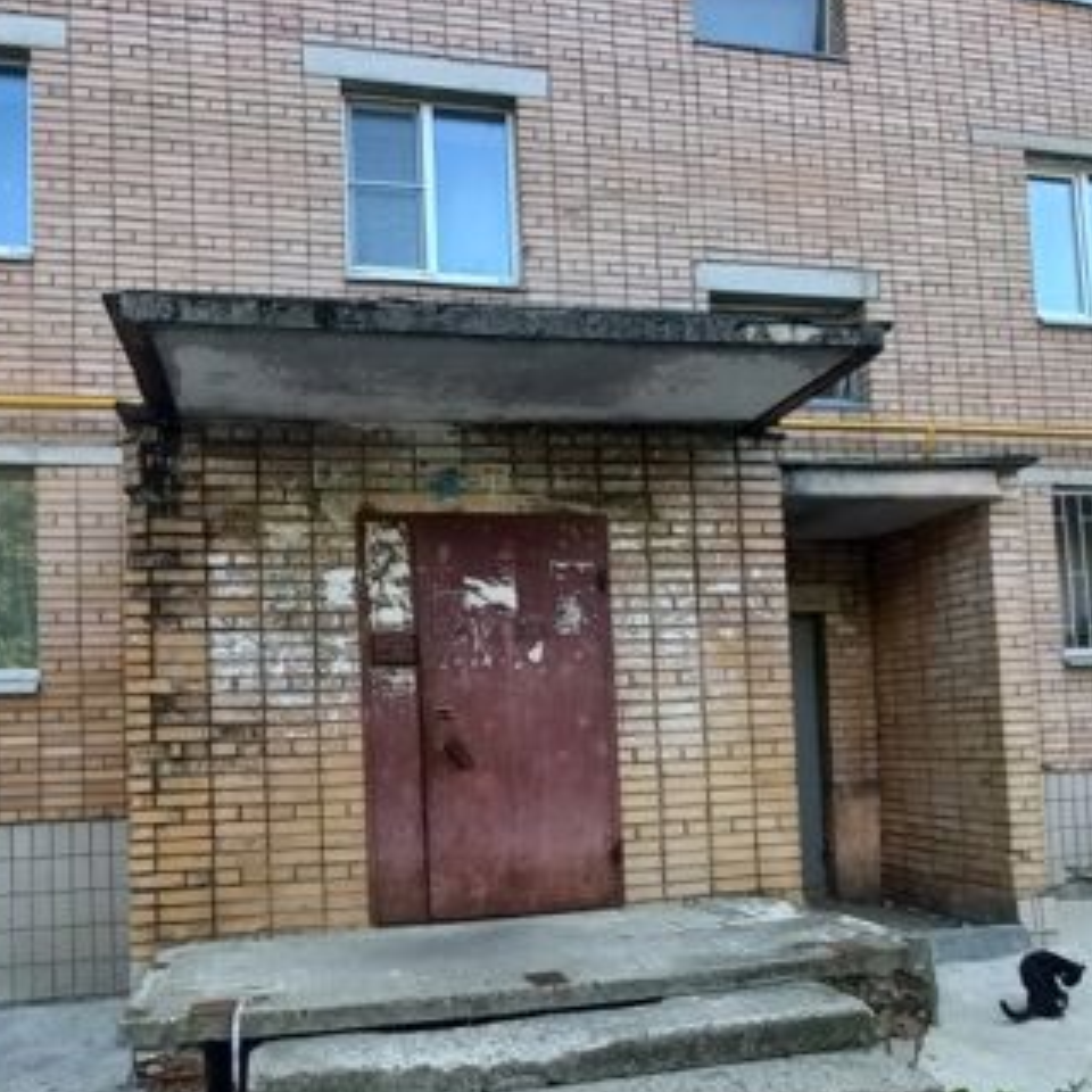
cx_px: 444
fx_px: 821
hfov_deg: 66.7
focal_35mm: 23
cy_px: 669
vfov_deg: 66.4
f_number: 2.2
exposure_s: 1/128
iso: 40
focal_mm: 1.42
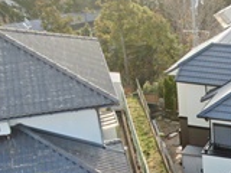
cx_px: 238
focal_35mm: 72
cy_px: 161
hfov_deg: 25.5
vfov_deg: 20.0
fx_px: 480
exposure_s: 1/100
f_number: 3.2
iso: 100
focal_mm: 5.69
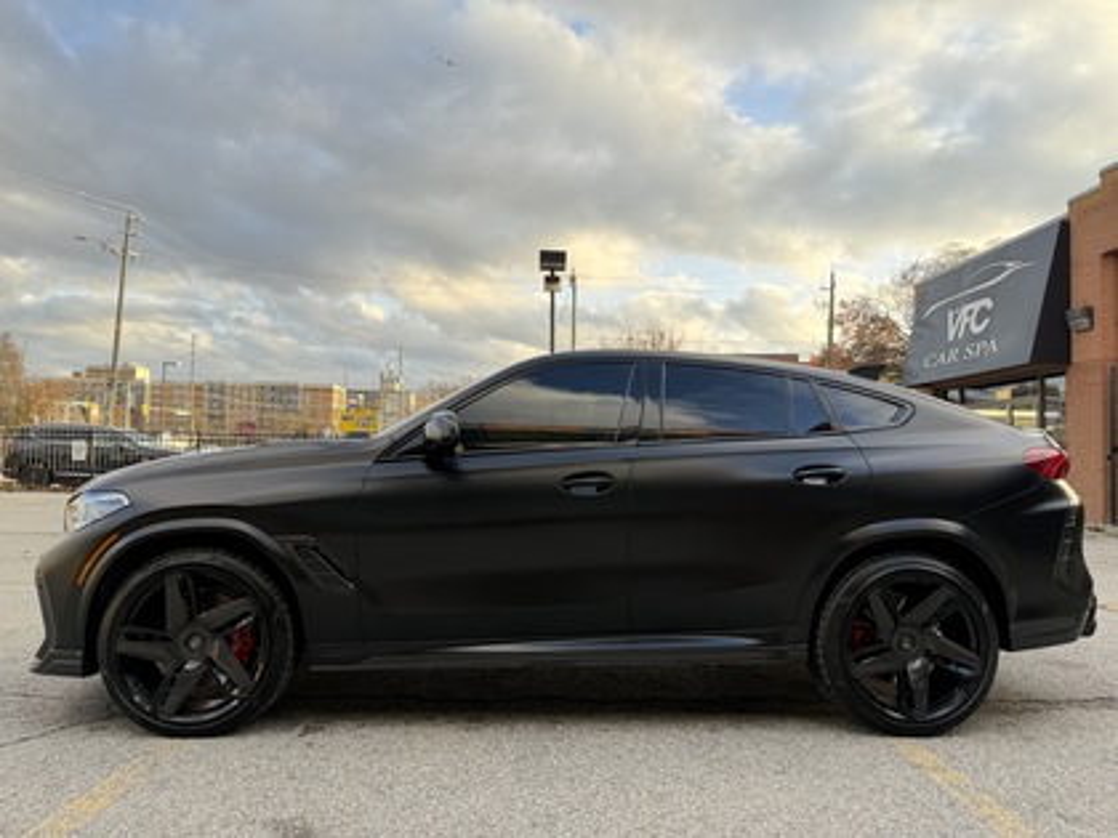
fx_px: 775
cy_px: 419
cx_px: 559
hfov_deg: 71.6
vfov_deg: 56.8
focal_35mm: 24
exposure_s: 1/478
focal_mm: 6.76
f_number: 1.78
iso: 100
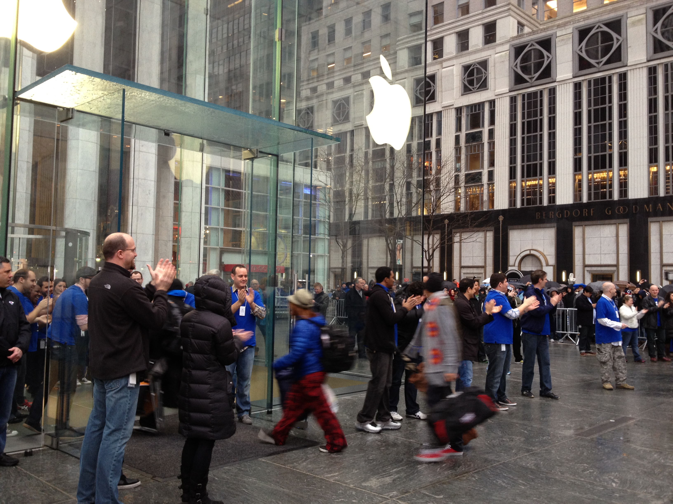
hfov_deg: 52.6
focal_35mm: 35
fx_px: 680
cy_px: 252
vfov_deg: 40.7
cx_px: 336
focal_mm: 4.28
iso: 80
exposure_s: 1/20
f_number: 2.4
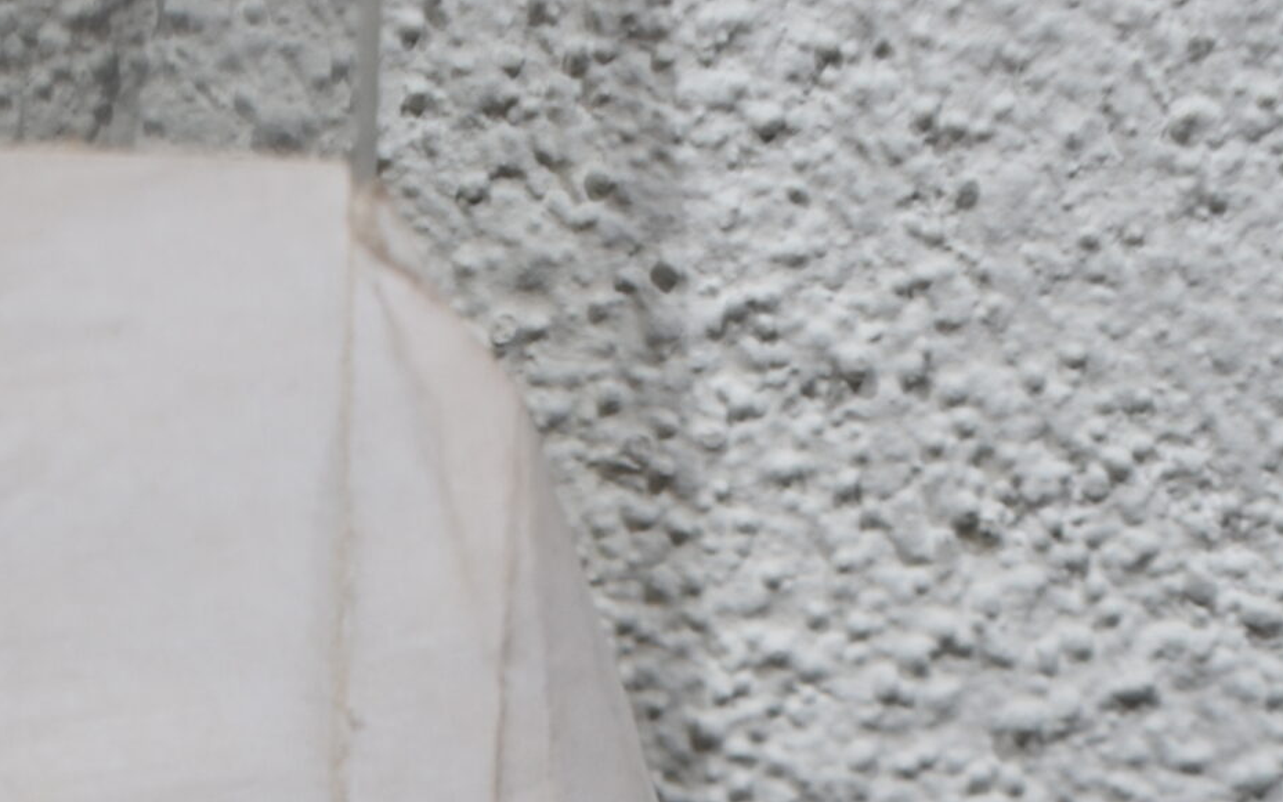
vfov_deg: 10.9
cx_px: 269
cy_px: 1766
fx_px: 3686
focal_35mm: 105
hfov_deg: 19.6
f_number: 7.1
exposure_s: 1/60
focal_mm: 25
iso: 400
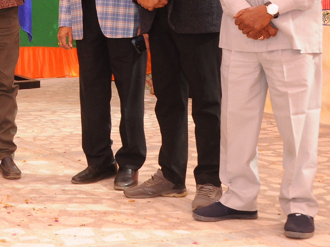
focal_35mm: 100
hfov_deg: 18.0
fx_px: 956
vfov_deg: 14.6
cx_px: -121
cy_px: 34
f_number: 7.1
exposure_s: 1/160
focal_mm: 25
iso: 640
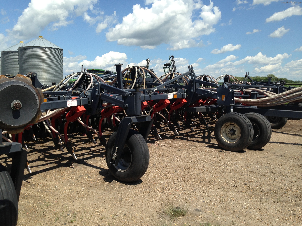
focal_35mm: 33
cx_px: 151
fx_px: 288
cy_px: 113
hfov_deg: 55.4
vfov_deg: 42.9
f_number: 2.4
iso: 50
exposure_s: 1/1550
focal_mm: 4.13
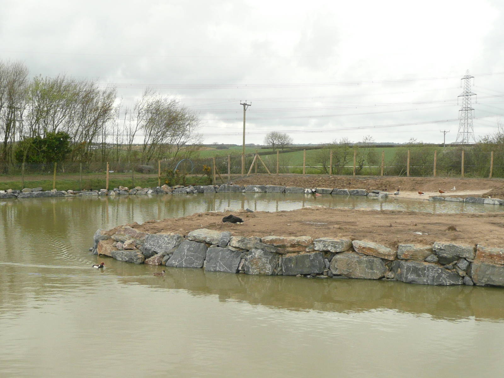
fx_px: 699
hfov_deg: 39.7
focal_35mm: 48
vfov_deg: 30.3
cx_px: 252
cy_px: 189
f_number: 3.5
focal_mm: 5.2
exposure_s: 1/250
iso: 100
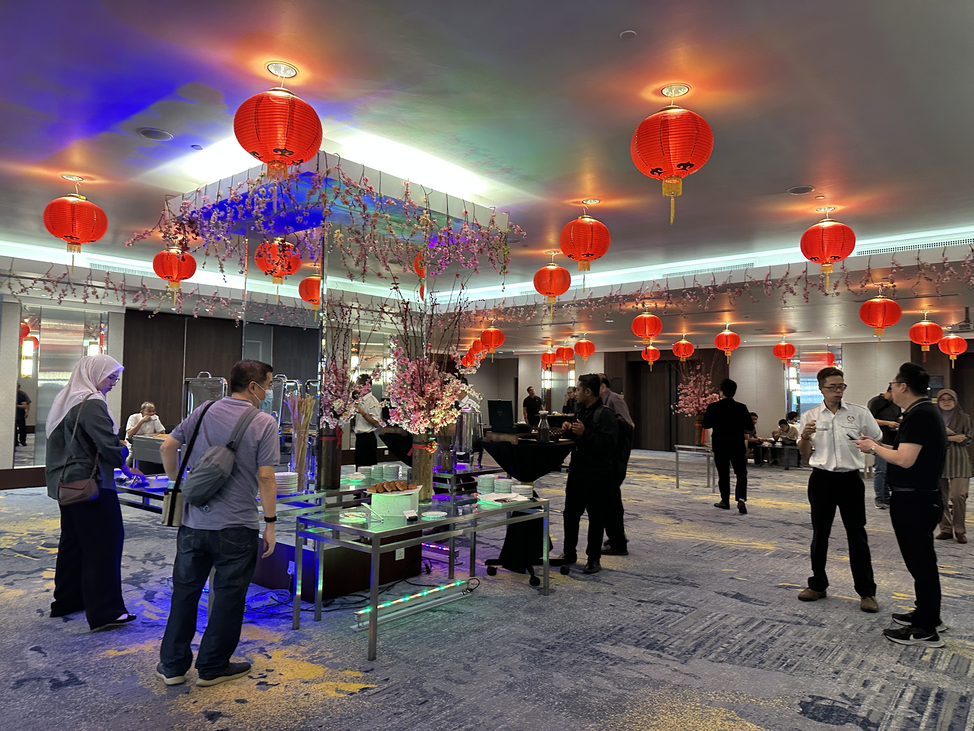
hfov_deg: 71.6
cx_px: 487
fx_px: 675
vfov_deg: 56.8
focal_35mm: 24
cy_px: 366
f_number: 1.78
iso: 250
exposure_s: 1/50
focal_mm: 6.86
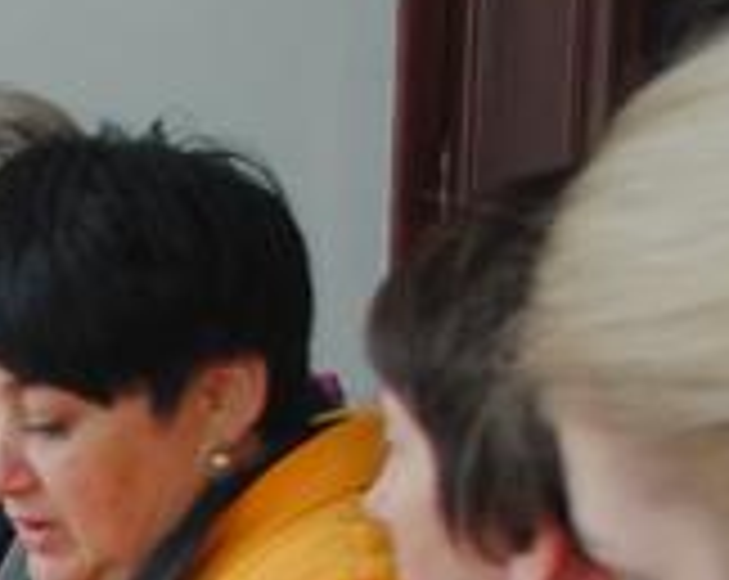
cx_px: -817
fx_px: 4609
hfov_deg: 8.5
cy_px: 973
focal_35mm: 214
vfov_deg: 7.1
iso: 200
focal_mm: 24
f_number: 4
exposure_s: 1/50
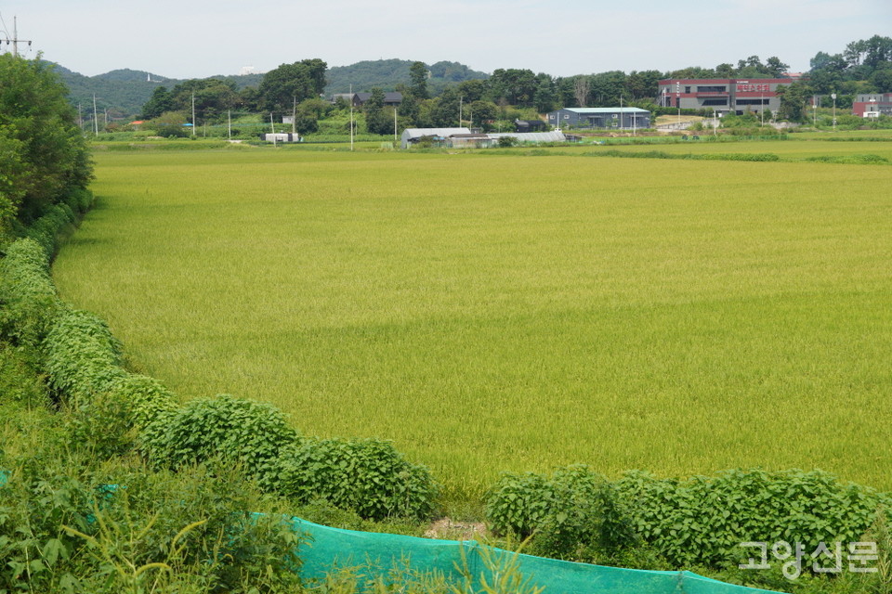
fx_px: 1487
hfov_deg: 33.4
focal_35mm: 60
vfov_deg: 22.6
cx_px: 446
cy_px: 297
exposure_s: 1/160
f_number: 7.1
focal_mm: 40
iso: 100
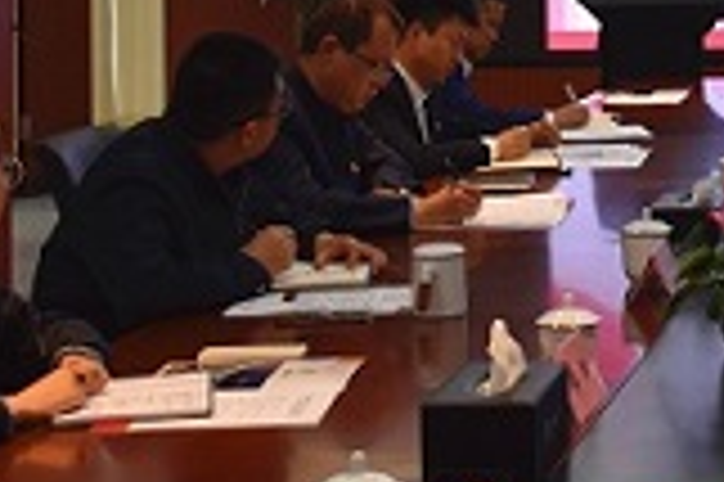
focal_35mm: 112
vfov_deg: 11.8
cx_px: 850
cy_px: -158
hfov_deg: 17.5
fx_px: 2250
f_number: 5
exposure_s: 1/100
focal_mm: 24
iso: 400
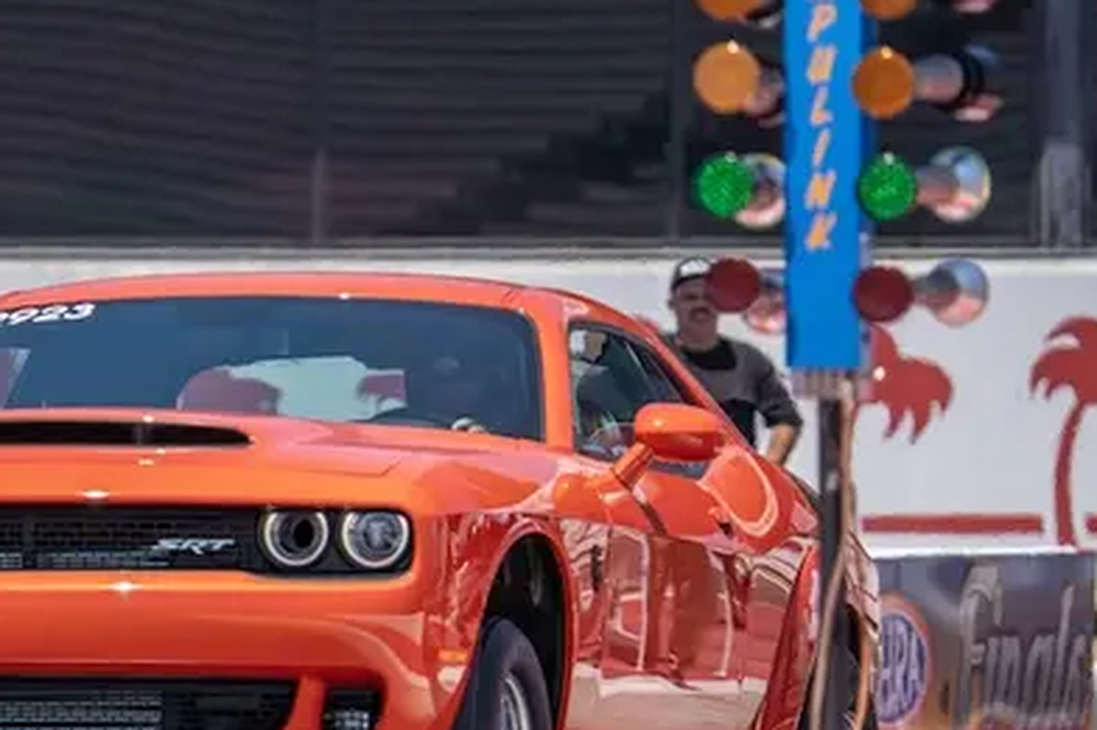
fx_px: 22904
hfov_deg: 2.7
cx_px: 111
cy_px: 520
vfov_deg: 1.8
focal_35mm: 752
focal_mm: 379
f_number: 6.3
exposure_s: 1/4000
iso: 160
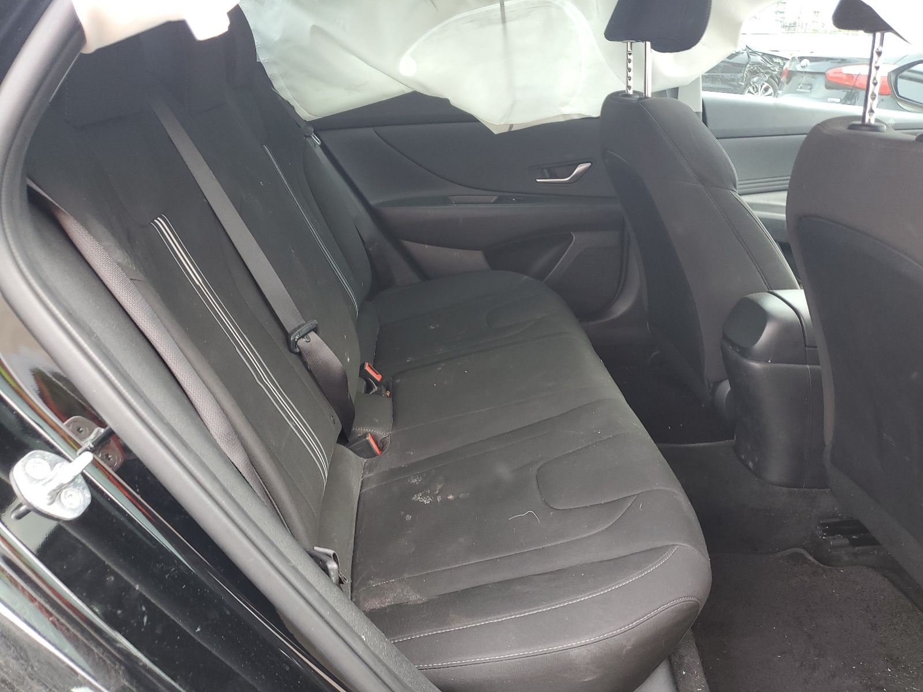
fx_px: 693
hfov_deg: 67.3
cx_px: 462
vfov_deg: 53.1
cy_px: 346
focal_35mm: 26
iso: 55
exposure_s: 1/60.2
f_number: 1.5
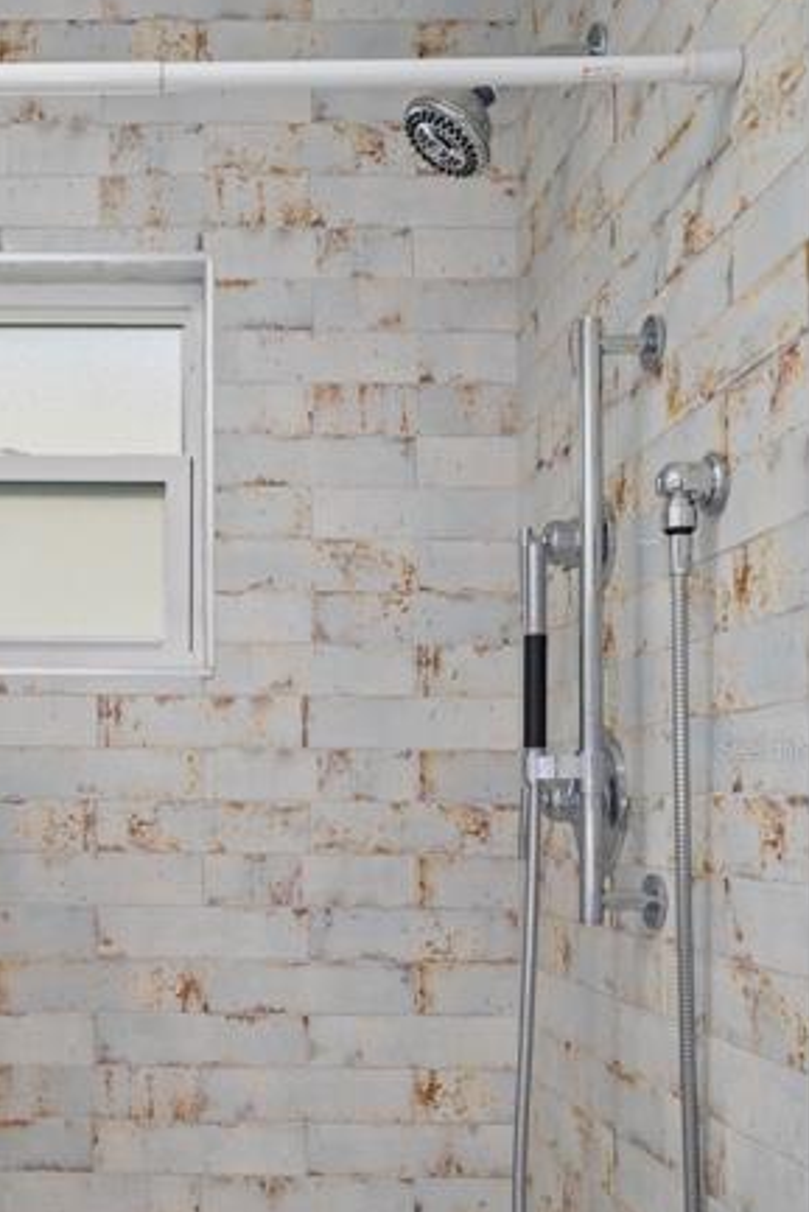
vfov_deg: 49.1
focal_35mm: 39
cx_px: 132
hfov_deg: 33.0
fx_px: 1313
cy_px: 747
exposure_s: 1/2
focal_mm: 22
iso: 320
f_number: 8
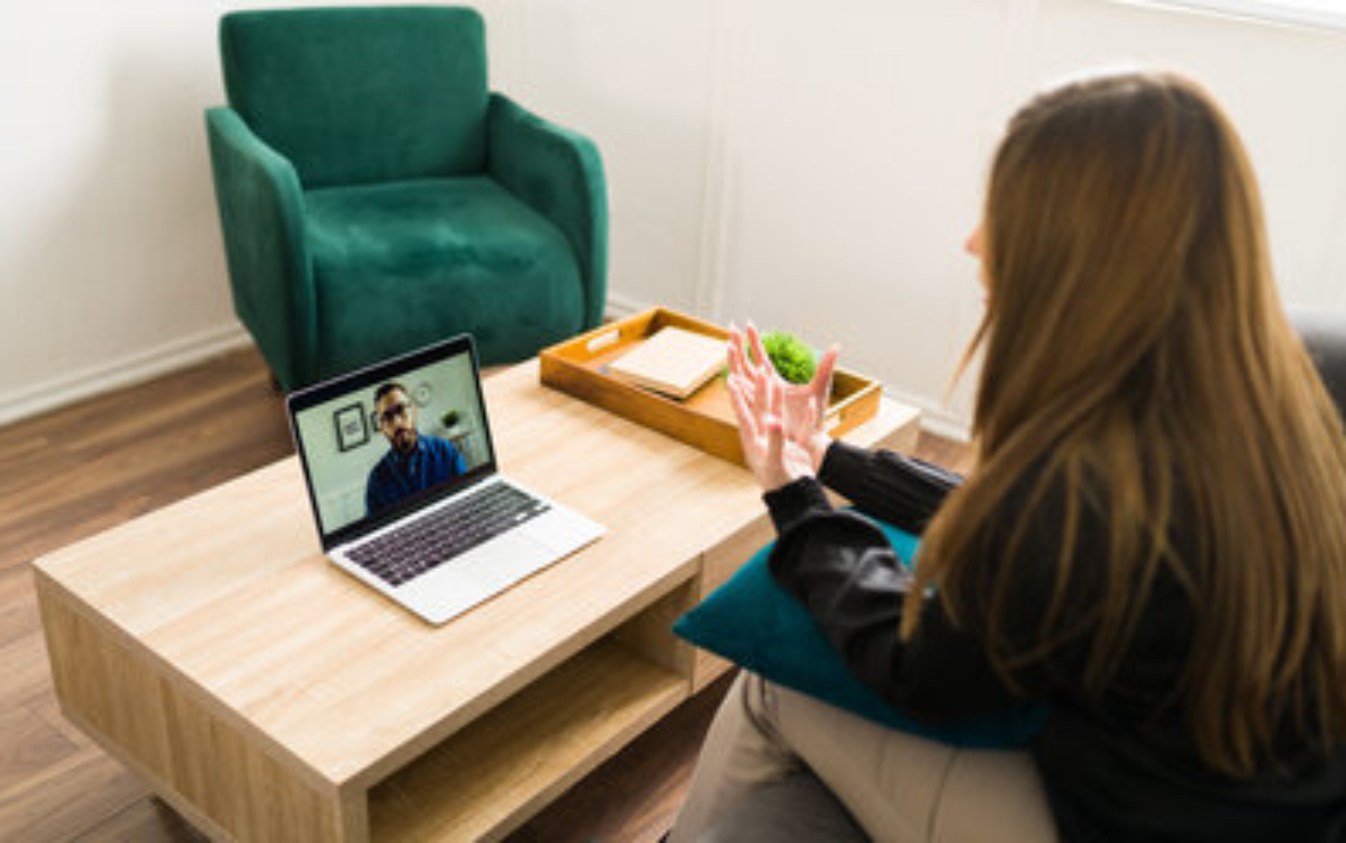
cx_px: 673
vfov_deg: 35.4
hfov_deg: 54.0
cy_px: 427
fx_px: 1321
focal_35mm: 36
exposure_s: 1/160
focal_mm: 35
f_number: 1.8
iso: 400
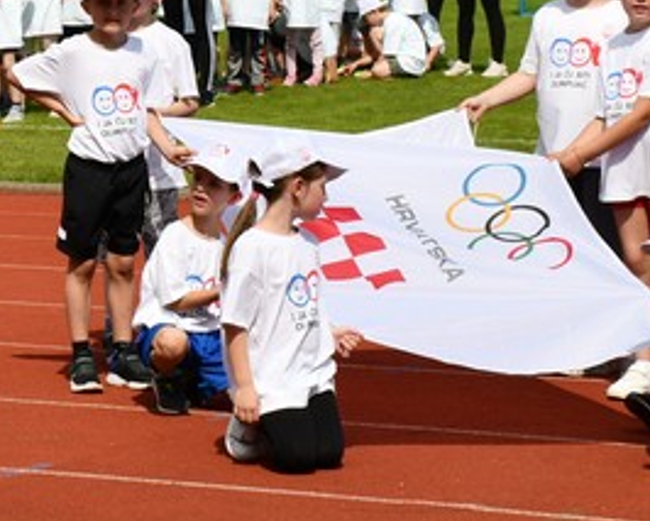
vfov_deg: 7.5
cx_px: -66
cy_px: -33
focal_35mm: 206
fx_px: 3964
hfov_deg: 9.3
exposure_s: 1/320
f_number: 9
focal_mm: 38
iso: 100
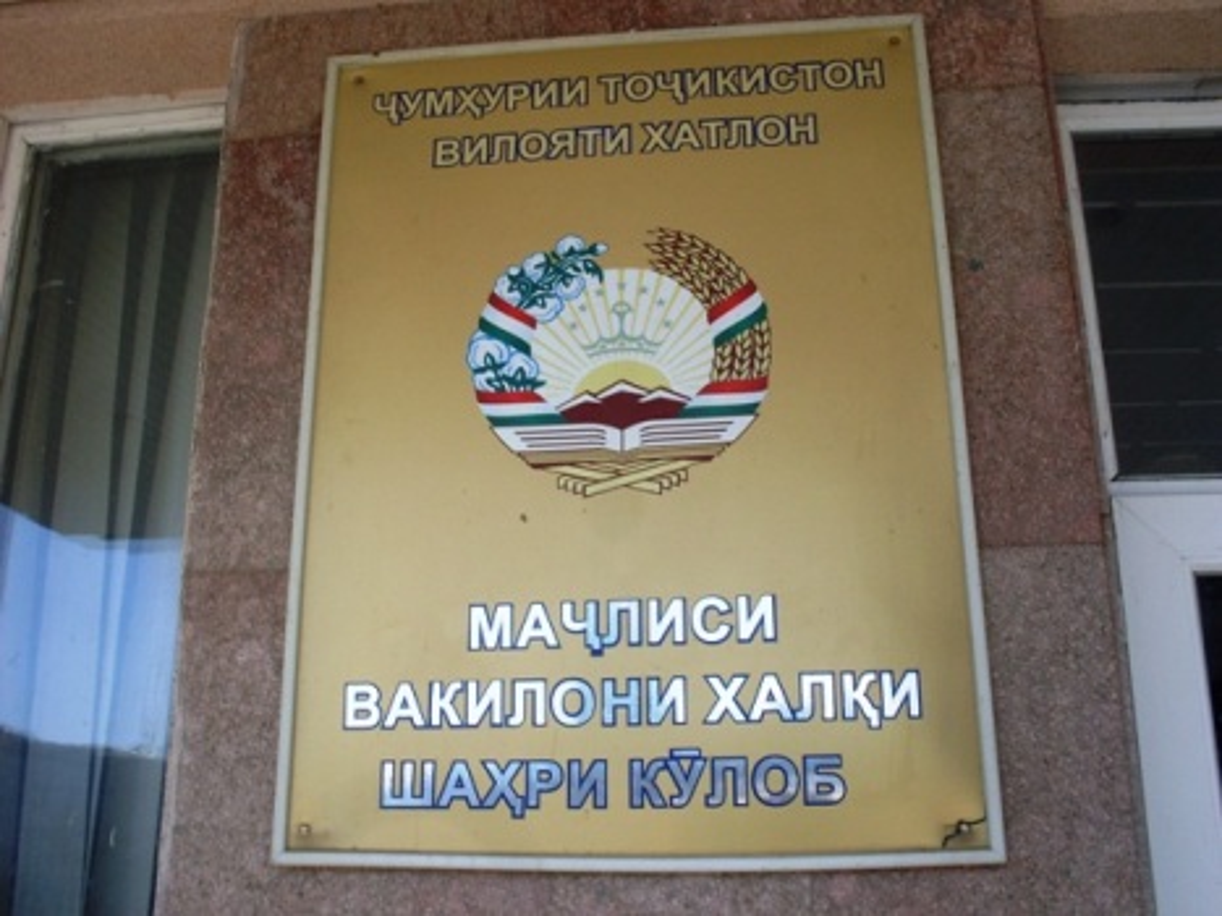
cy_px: 458
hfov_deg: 49.0
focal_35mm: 38
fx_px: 1341
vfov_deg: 37.7
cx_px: 611
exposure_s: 1/180
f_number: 8.4
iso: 80
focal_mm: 6.3
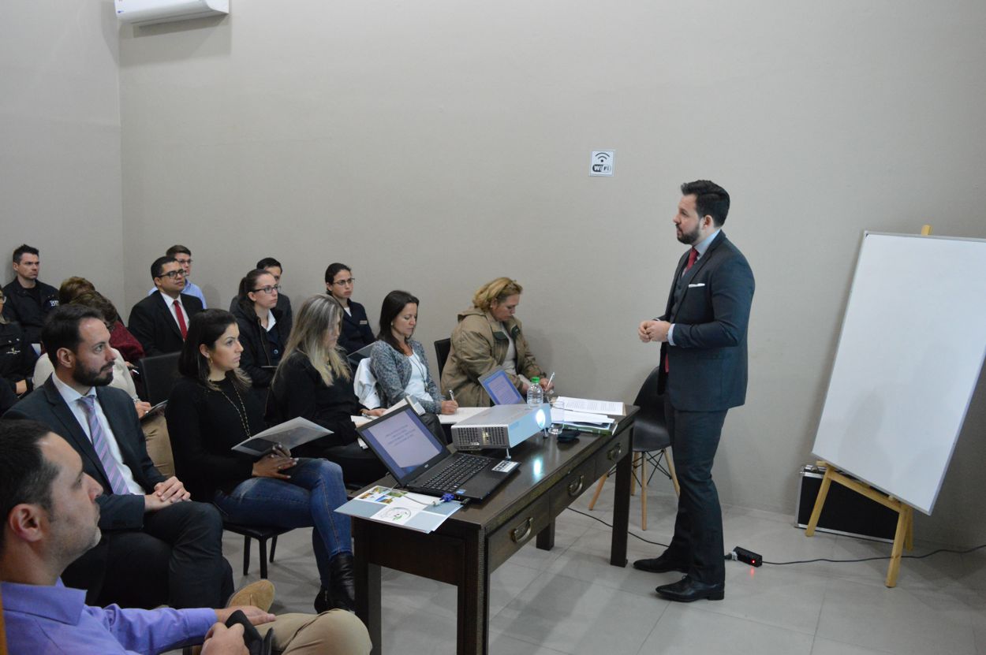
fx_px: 739
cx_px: 493
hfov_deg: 67.4
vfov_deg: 47.8
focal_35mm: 27
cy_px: 328
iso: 3200
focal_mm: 18
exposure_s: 1/100
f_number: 5
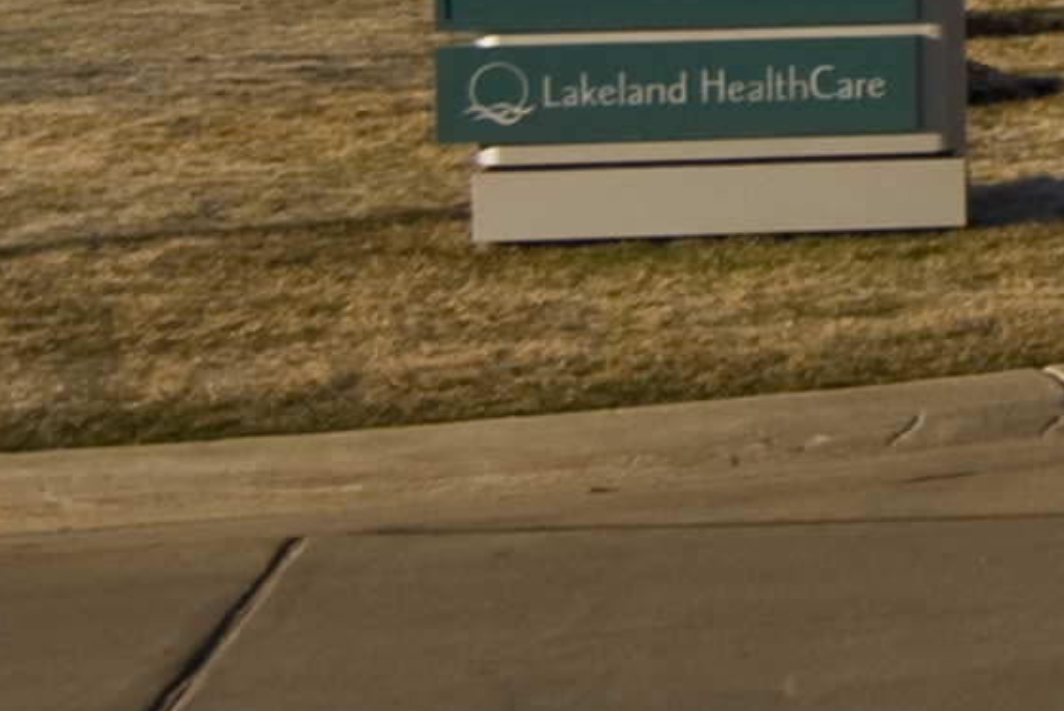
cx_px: 1811
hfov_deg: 14.7
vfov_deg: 10.6
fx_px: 3697
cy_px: -316
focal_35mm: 125
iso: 100
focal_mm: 12
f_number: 4
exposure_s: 1/1000
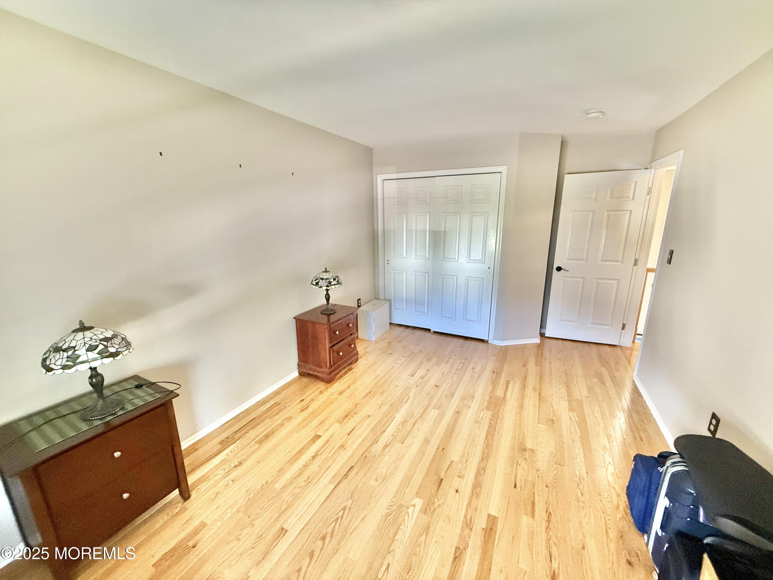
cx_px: 386
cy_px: 290
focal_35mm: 14
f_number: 2.2
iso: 400
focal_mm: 2.22
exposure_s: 1/60
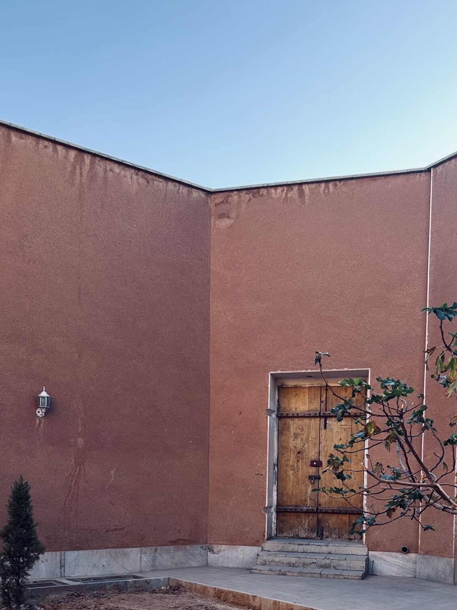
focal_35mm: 41
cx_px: 259
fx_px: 722
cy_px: 511
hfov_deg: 35.1
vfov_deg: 43.1
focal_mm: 6.86
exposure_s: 1/508
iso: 80
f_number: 1.78
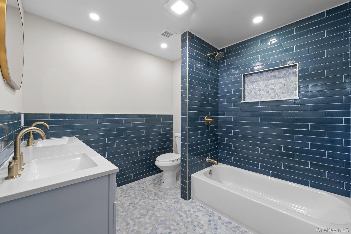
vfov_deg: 81.2
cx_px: 176
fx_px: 136
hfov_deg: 104.3
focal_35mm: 14
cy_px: 117
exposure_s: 1/3
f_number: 10
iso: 250
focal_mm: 14
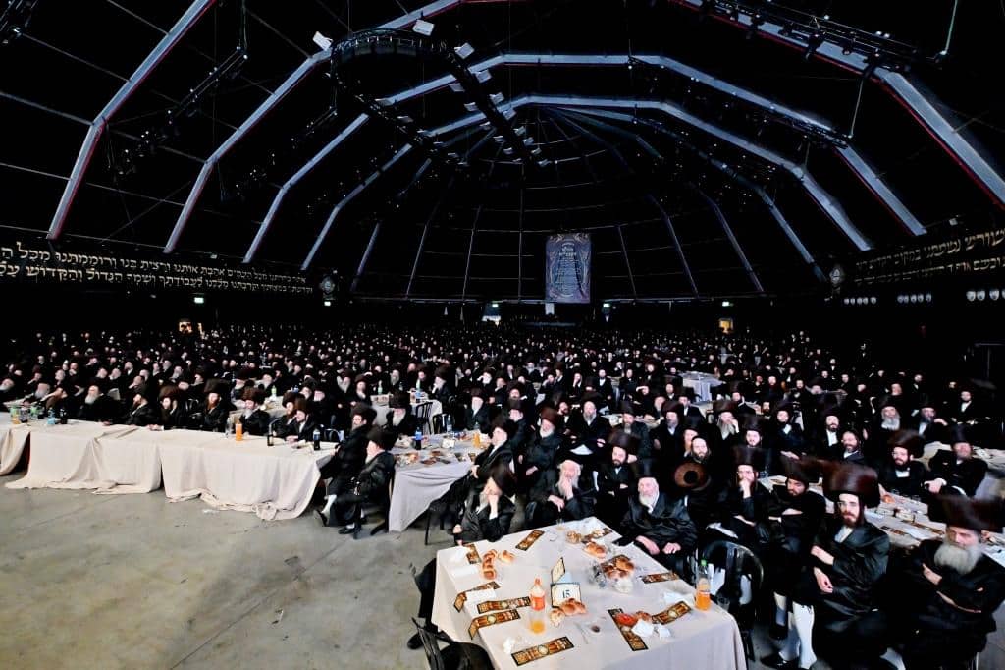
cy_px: 335
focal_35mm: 15
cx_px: 502
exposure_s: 1/125
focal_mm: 10
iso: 2500
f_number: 2.8
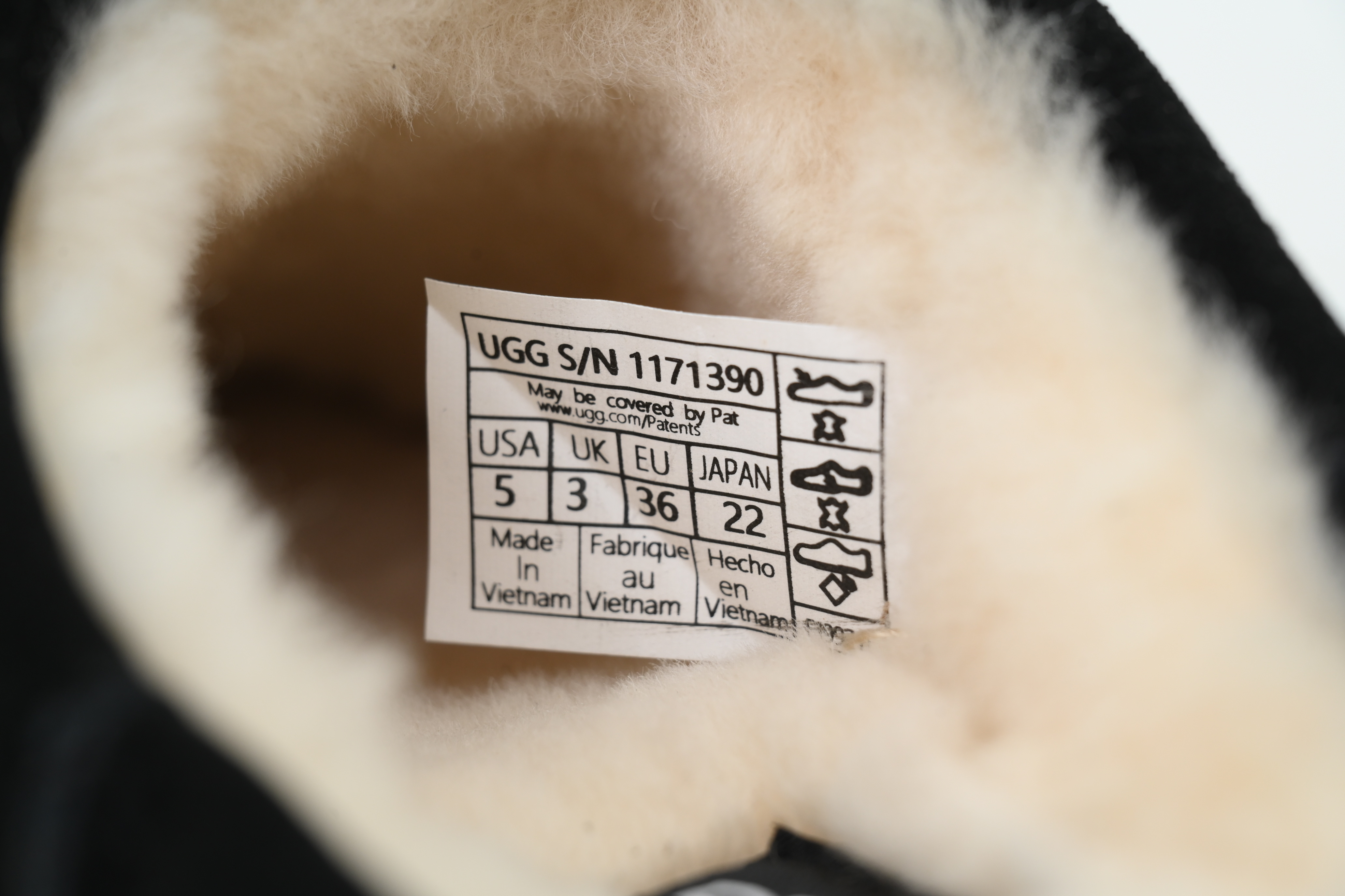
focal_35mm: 120
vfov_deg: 11.4
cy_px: 448
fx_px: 4483
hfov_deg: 17.1
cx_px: 672
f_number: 10
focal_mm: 120
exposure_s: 1/100
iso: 400
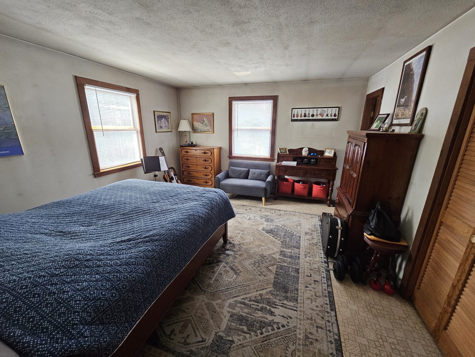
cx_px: 238
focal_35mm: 13
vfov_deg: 89.9
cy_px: 178
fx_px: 178
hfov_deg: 106.2
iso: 500
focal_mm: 2.2
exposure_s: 1/30
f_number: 2.2
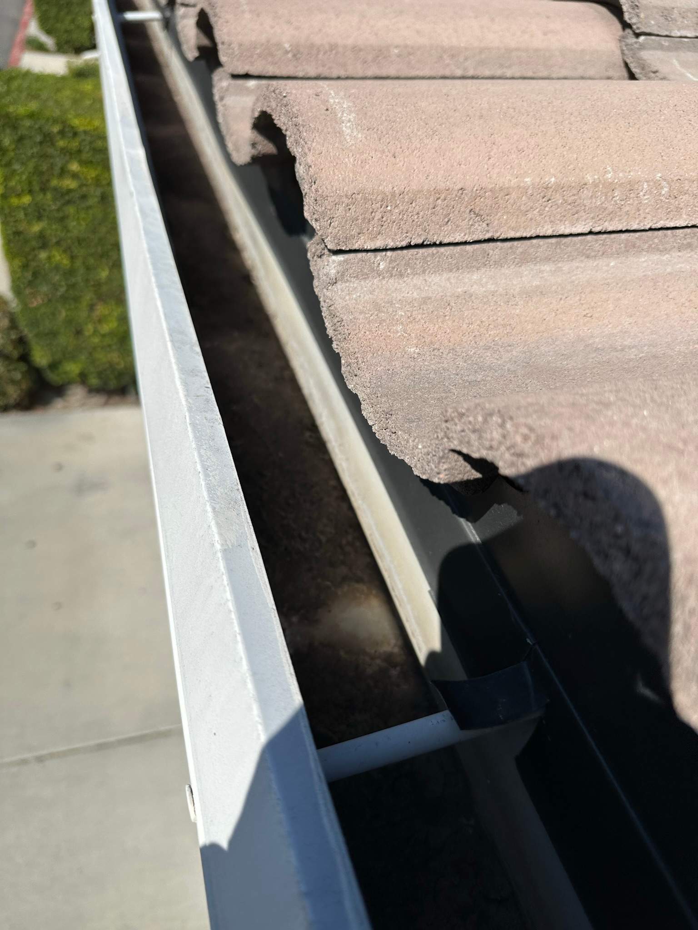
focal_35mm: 24
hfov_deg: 56.8
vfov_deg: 71.6
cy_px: 465
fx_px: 645
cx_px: 349
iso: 80
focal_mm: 6.86
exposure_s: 1/7576
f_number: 1.78
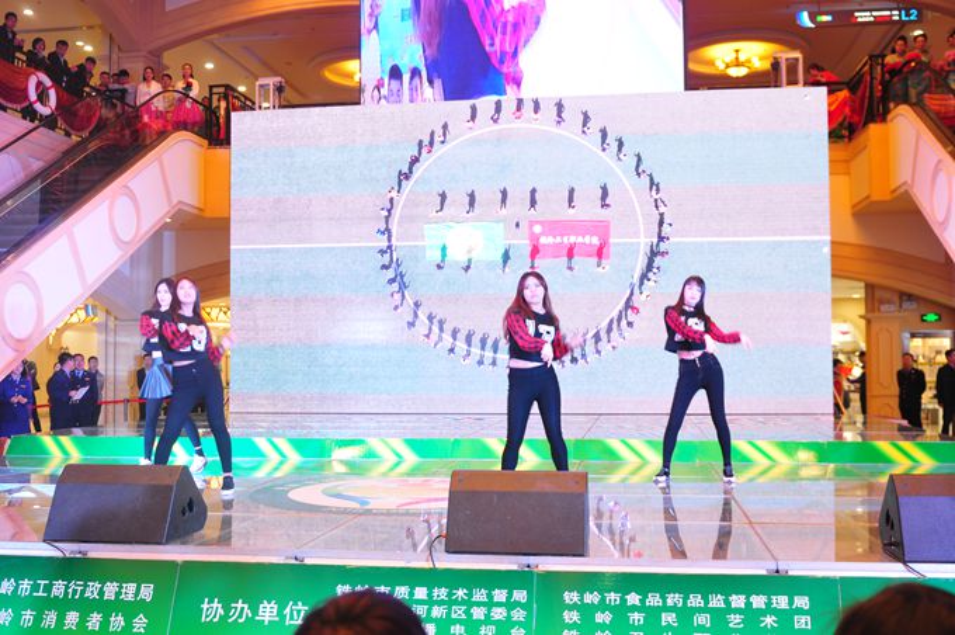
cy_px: 318
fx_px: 1034
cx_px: 478
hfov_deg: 49.6
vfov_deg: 34.1
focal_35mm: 39
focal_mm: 26
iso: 400
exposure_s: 1/50
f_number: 2.8
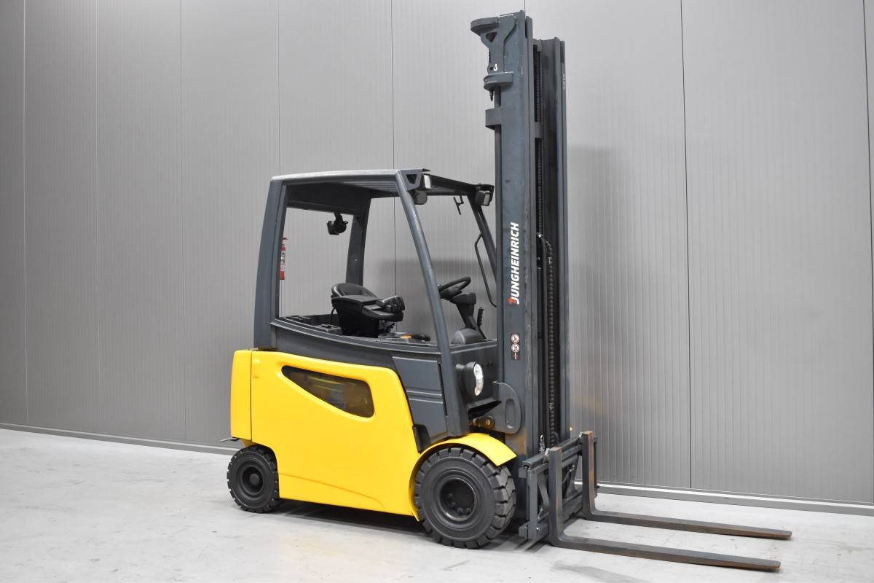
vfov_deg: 38.4
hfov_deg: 55.1
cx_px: 437
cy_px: 292
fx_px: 838
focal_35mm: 34
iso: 1600
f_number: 5
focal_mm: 23
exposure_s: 1/40
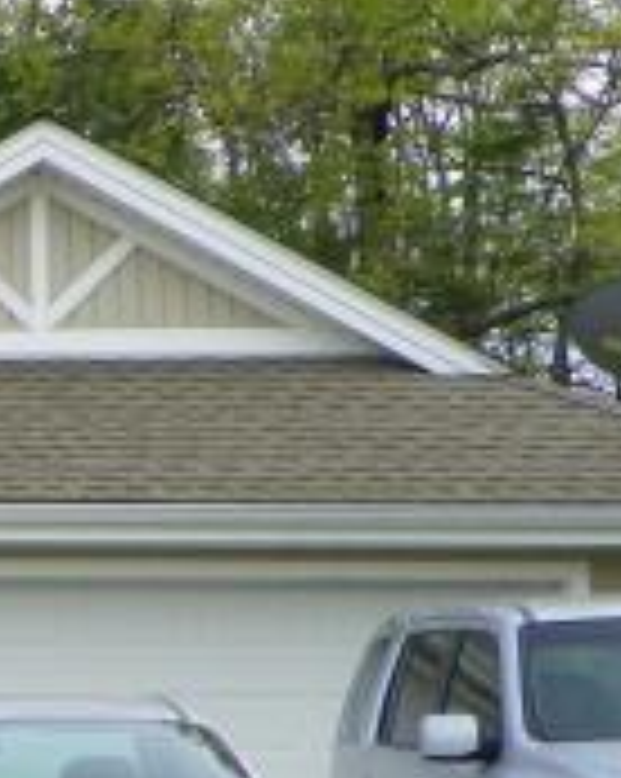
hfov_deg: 10.9
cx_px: -549
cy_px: 580
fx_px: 3015
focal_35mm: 131
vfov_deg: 14.7
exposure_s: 1/200
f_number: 4
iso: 64
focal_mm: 7.1
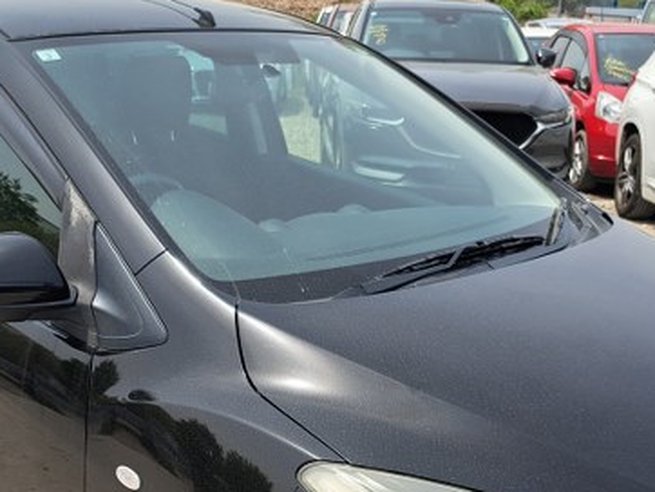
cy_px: 470
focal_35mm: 53
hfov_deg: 36.1
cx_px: 300
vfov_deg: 26.4
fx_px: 1004
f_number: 1.8
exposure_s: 1/1035
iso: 50
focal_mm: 5.23
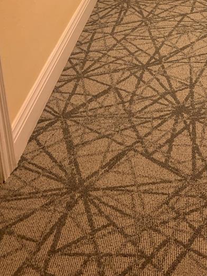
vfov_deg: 29.7
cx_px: 213
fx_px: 478
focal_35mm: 60
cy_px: -8
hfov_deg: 23.3
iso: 200
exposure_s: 1/60
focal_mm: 4.25
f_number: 1.8
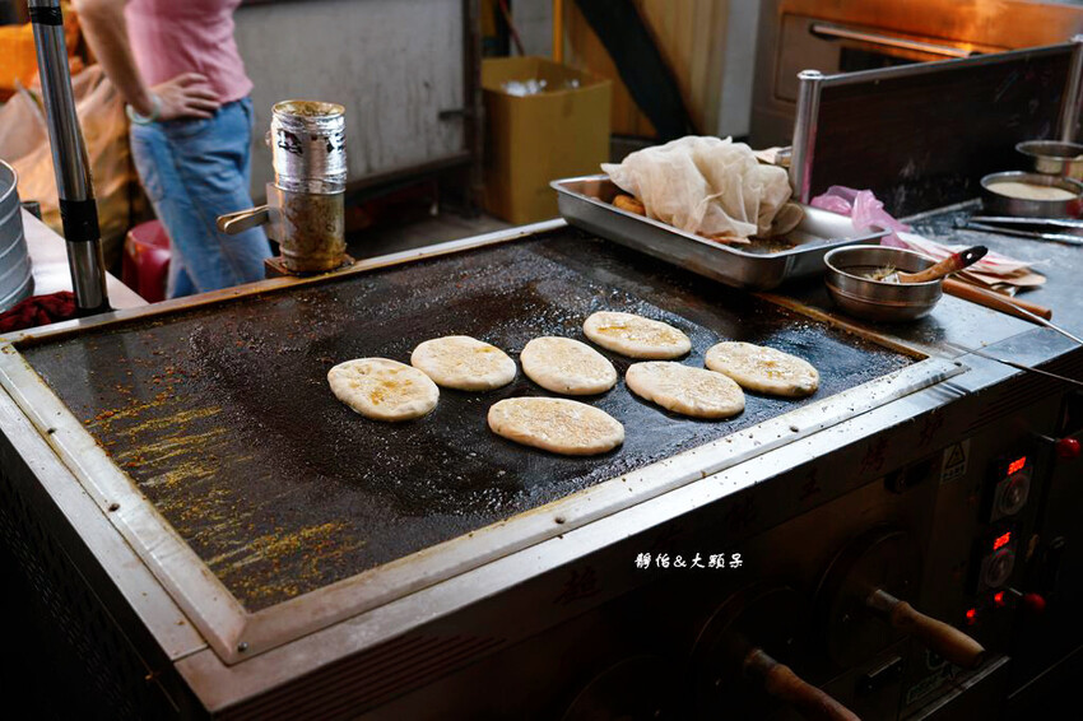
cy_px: 360
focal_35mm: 37
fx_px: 1113
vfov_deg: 35.9
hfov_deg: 51.9
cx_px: 542
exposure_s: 1/40
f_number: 4
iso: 500
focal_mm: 37
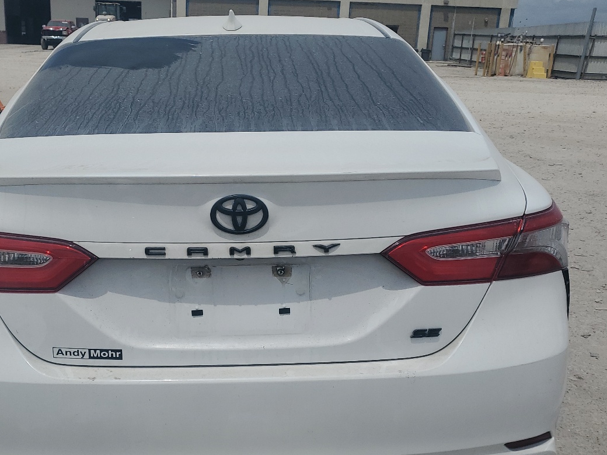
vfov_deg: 35.8
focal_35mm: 40
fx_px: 701
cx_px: 229
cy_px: 282
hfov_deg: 46.4
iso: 52
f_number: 1.5
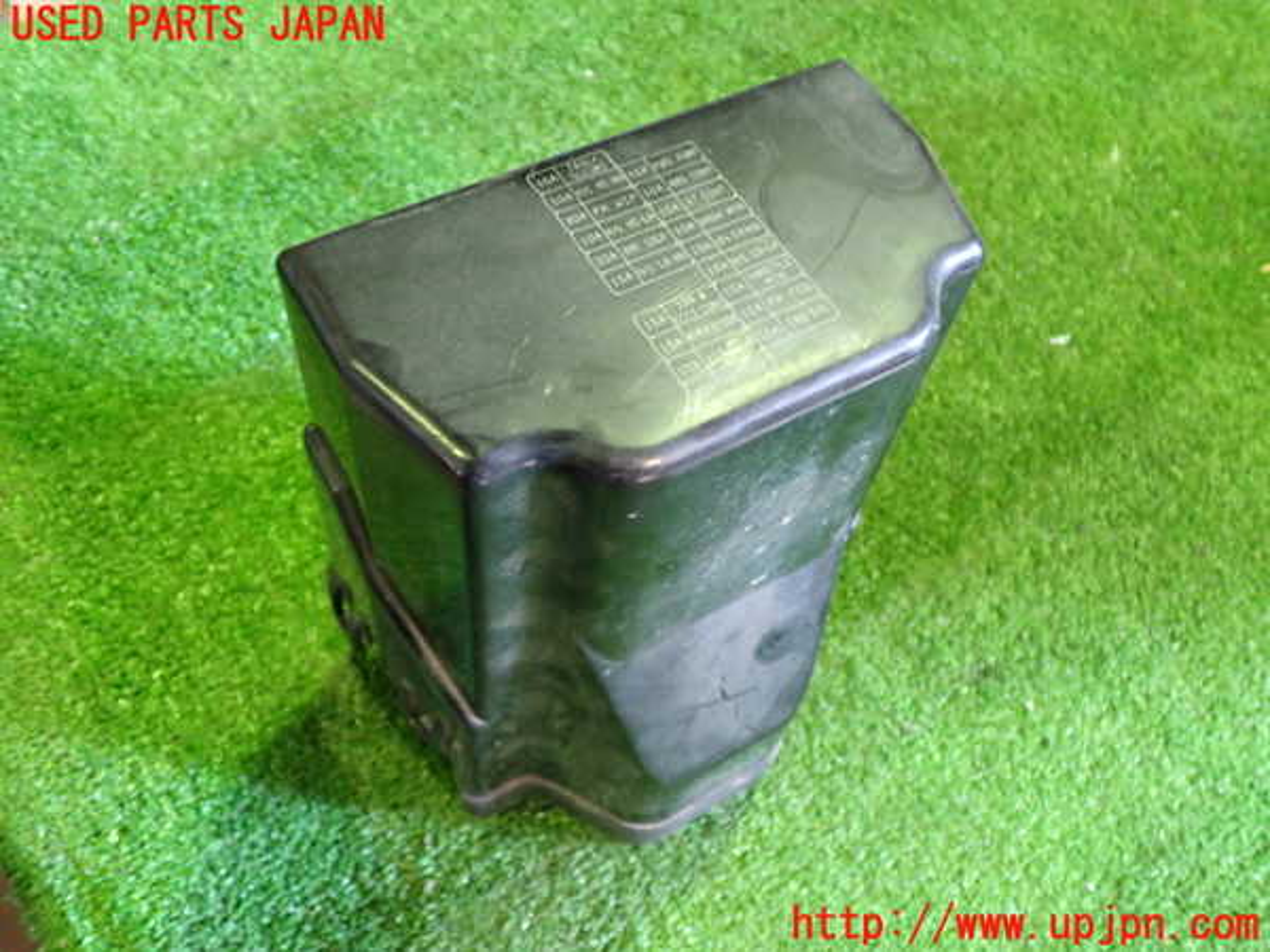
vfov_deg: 46.8
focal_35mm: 30
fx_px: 1101
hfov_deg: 60.0
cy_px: 476
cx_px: 635
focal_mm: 5.4
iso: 800
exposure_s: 1/30
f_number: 2.3
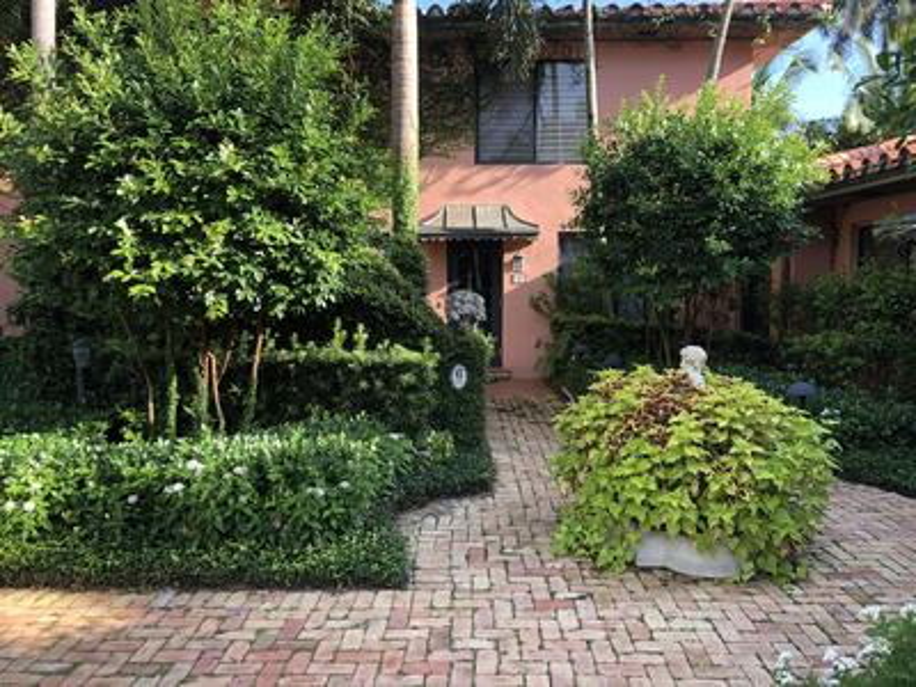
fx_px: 741
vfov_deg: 49.7
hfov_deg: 63.4
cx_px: 458
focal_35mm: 28
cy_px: 344
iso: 20
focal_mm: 3.99
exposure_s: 1/129
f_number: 1.8
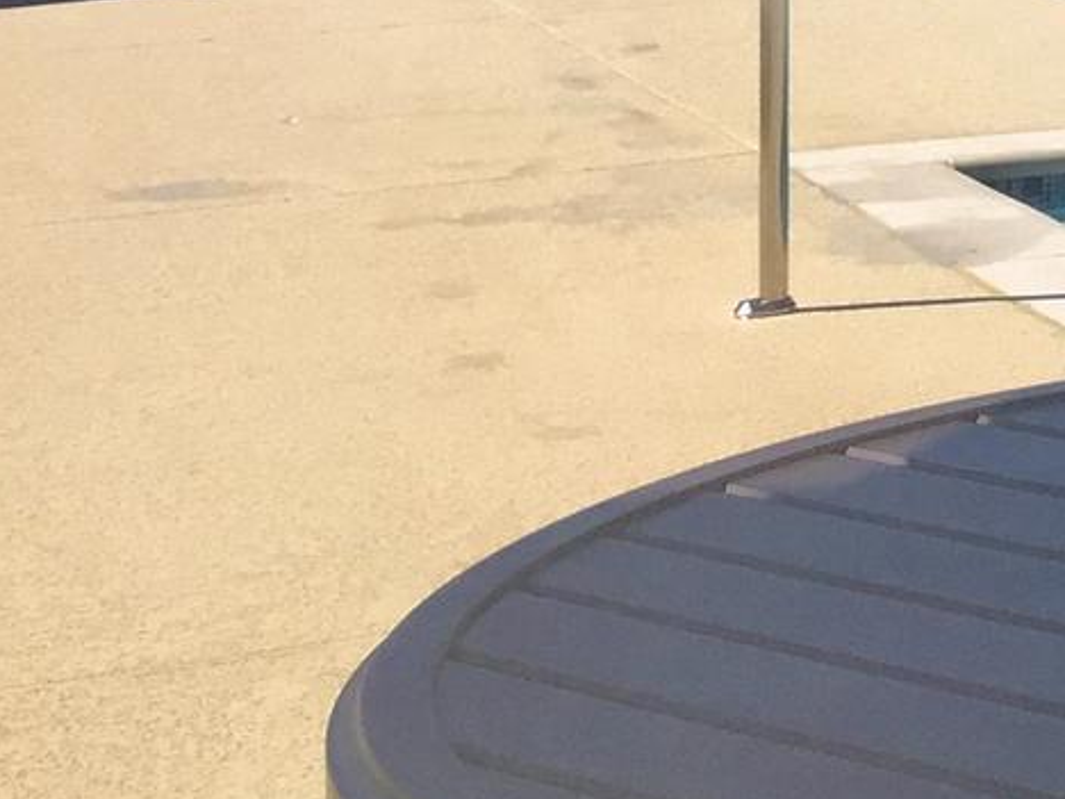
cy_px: -485
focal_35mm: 127
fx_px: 3907
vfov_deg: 11.1
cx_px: 2269
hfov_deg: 13.0
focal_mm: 4.15
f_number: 2.2
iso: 32
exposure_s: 1/3300
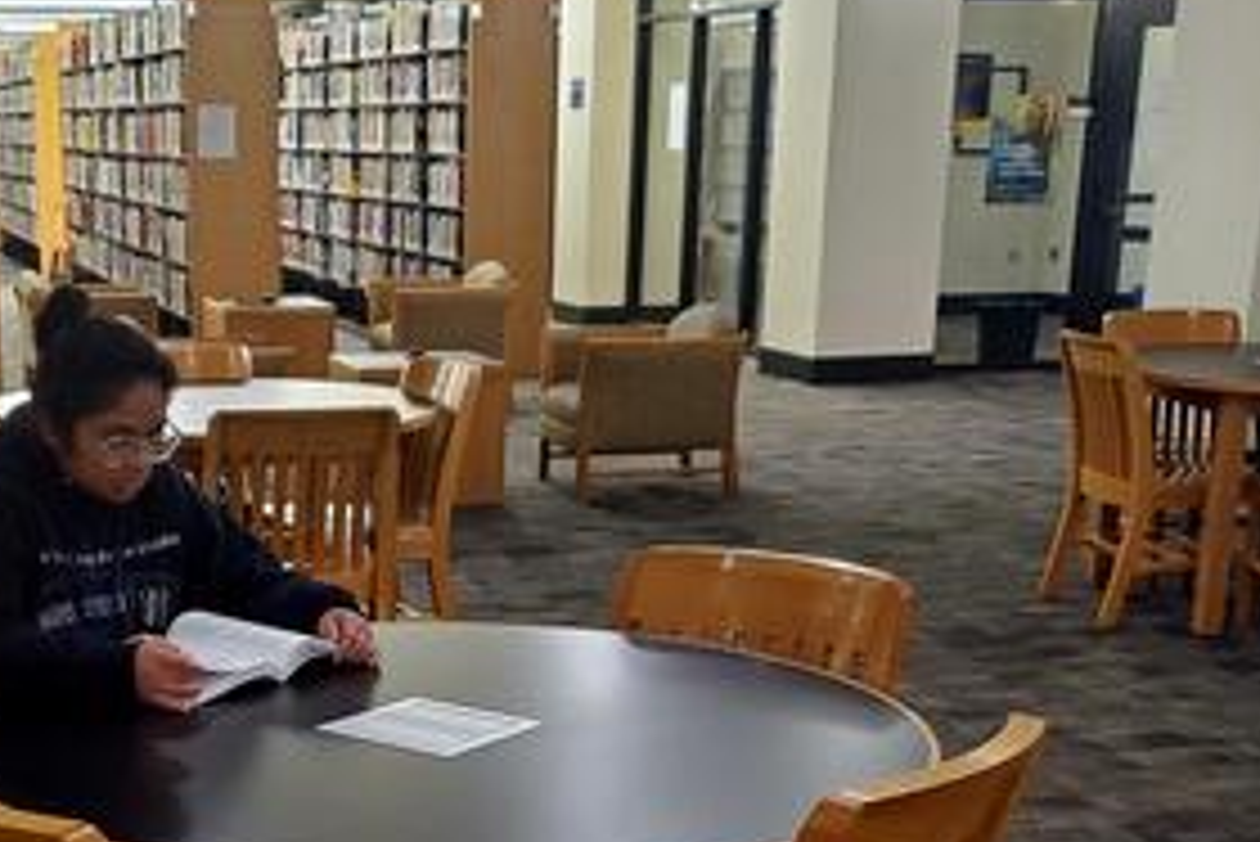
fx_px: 2101
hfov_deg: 32.8
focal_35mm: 60
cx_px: 317
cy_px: 837
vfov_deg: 21.8
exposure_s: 1/40
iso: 200
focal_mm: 4.3
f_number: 1.5
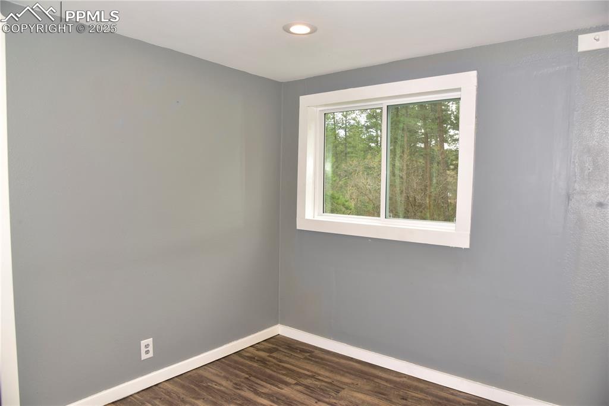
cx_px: 304
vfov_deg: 53.1
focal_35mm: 24
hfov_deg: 73.8
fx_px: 406
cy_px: 203
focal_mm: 24
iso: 400
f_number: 8
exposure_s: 1/60
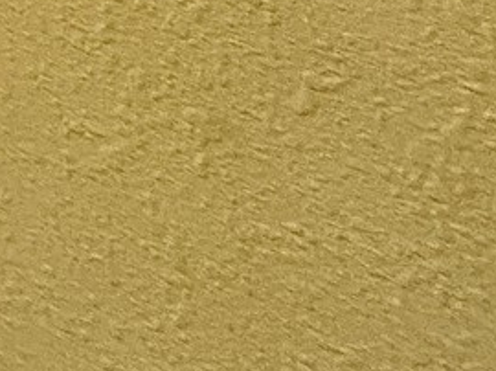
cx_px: -963
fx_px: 1188
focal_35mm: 83
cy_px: -571
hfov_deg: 11.8
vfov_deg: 12.7
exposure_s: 1/120
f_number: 2.2
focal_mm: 2.22
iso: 250
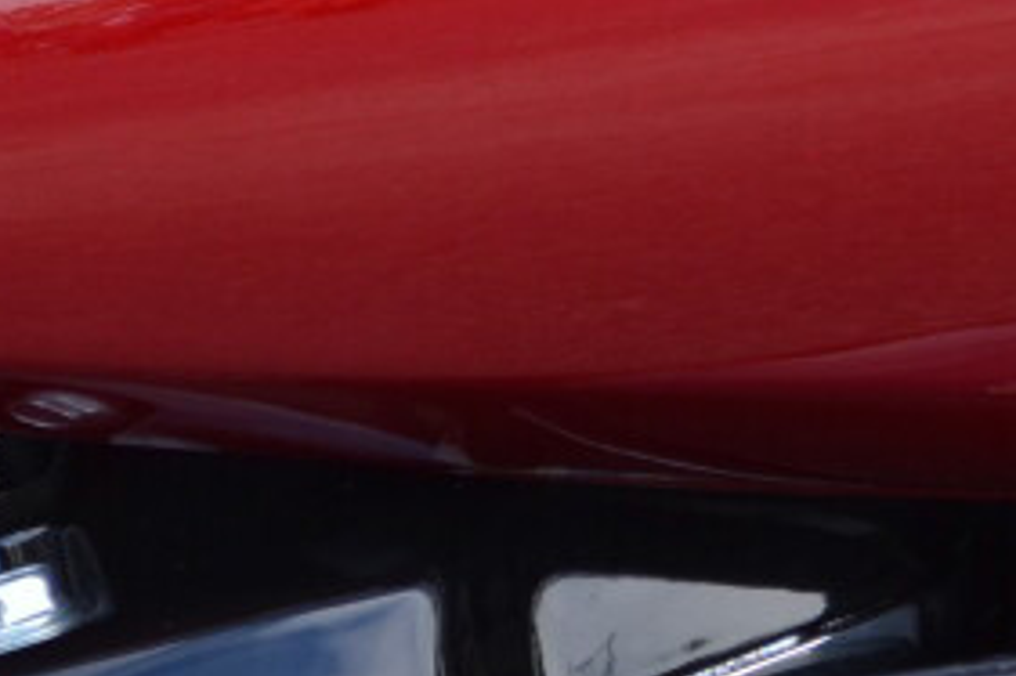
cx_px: 1255
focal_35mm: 352
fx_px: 9932
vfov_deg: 3.9
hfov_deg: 5.8
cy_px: -437
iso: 220
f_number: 5.6
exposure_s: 1/125
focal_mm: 55
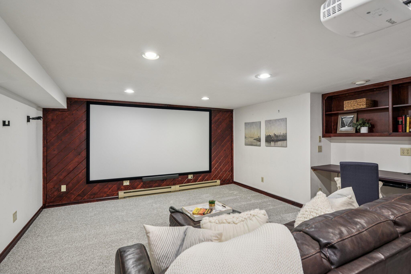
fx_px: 205
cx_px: 206
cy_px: 137
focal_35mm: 18
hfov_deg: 90.0
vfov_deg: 67.4
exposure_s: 1/8
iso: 320
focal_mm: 18
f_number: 5.6
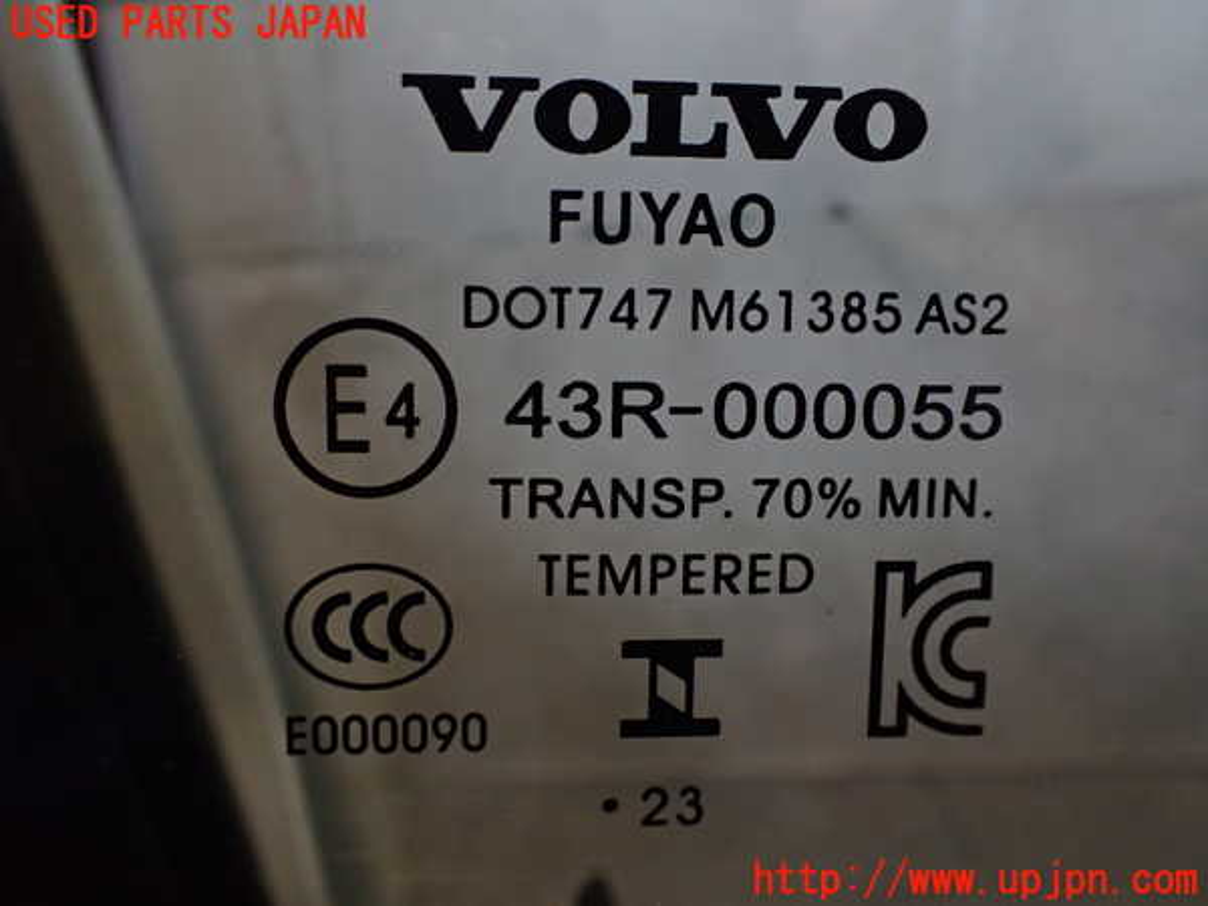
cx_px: 604
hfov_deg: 60.0
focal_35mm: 30
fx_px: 1047
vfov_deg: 46.8
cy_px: 453
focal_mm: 5.4
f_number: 2.3
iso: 320
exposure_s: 1/125
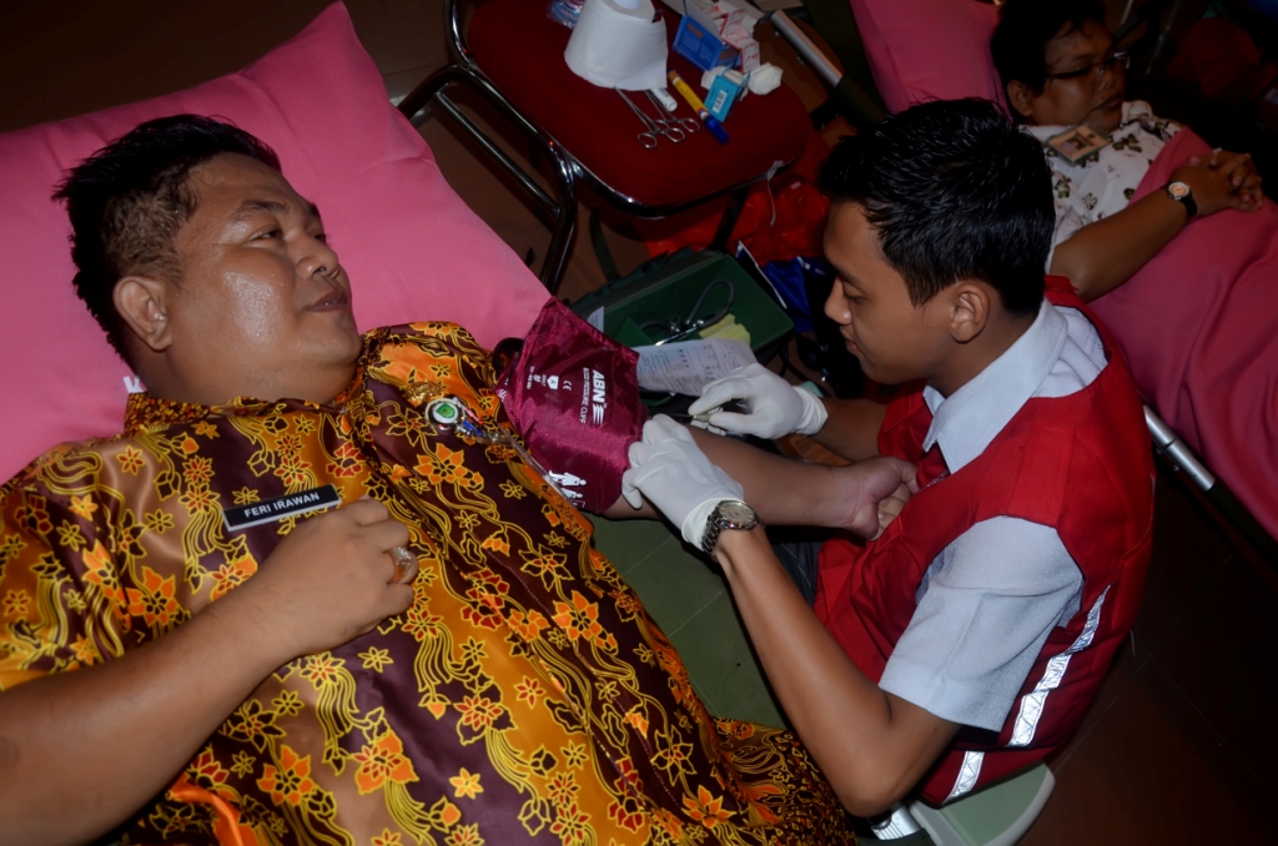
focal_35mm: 32
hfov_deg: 59.6
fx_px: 1116
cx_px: 639
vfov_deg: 41.5
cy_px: 423
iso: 250
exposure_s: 1/60
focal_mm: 21
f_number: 3.8
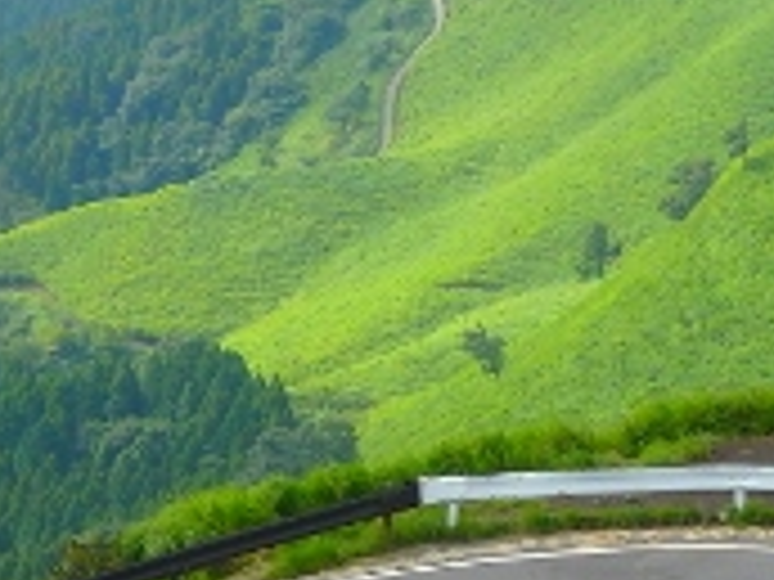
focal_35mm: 272
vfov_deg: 5.5
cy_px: 220
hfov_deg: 7.3
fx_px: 6082
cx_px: 765
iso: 125
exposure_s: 1/500
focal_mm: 13.1
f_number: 4.5
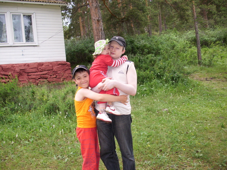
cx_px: 114
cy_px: 85
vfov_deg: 45.5
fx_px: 203
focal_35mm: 31
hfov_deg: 58.3
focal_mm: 6.2
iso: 50
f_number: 2.8
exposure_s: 1/250
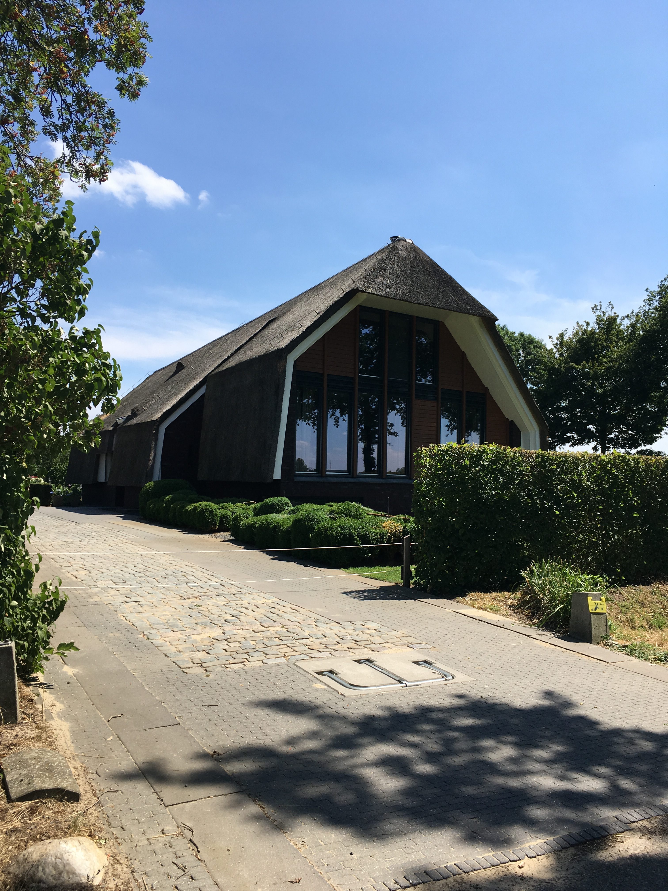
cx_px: 334
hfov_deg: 48.2
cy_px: 446
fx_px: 746
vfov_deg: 61.7
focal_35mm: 29
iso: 25
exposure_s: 1/1508
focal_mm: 4.15
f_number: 2.2
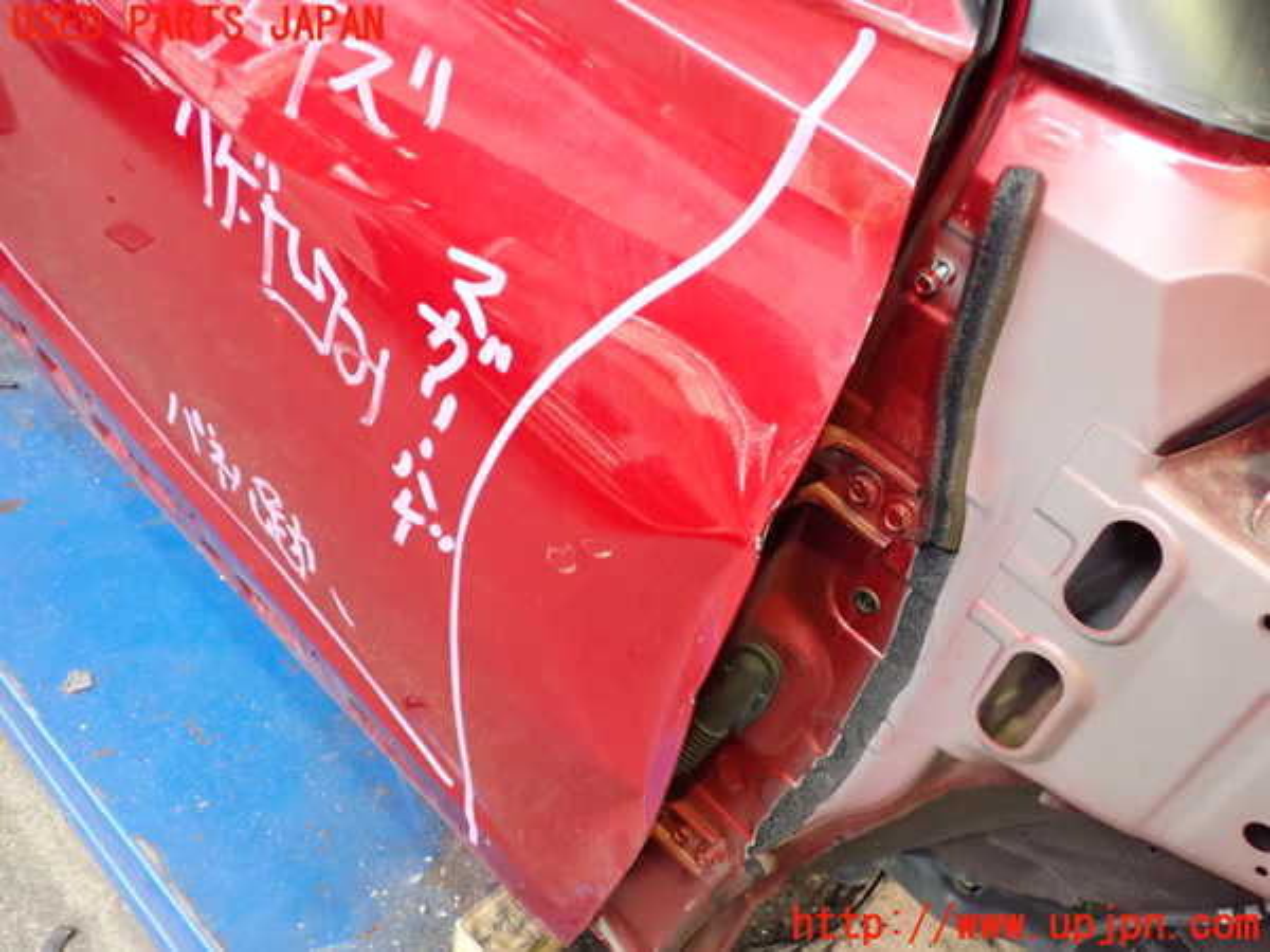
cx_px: 635
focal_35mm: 30
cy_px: 476
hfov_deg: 60.0
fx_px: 1101
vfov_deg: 46.8
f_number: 2.3
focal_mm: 5.4
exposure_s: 1/125
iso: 1250
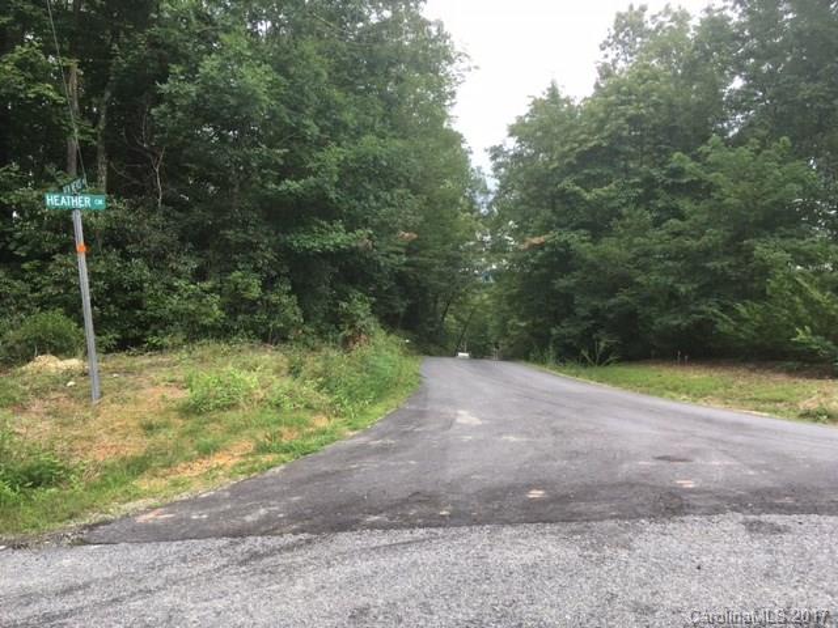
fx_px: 702
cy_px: 314
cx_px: 419
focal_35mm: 29
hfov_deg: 61.7
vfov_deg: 48.2
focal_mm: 4.15
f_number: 2.2
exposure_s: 1/298
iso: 25
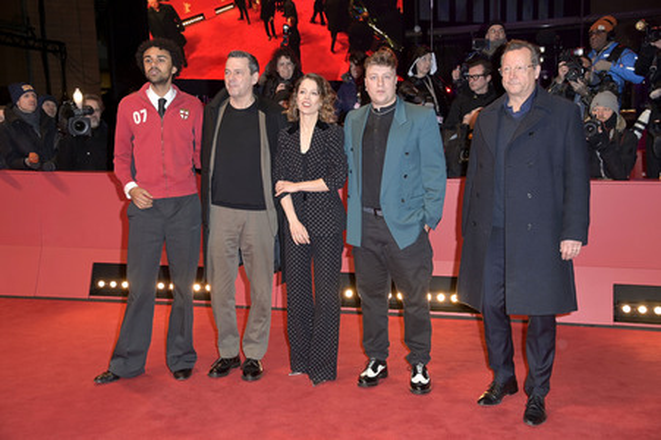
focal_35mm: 45
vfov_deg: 29.8
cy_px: 220
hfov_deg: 43.6
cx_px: 330
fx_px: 826
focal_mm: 45
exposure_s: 1/250
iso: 800
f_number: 5
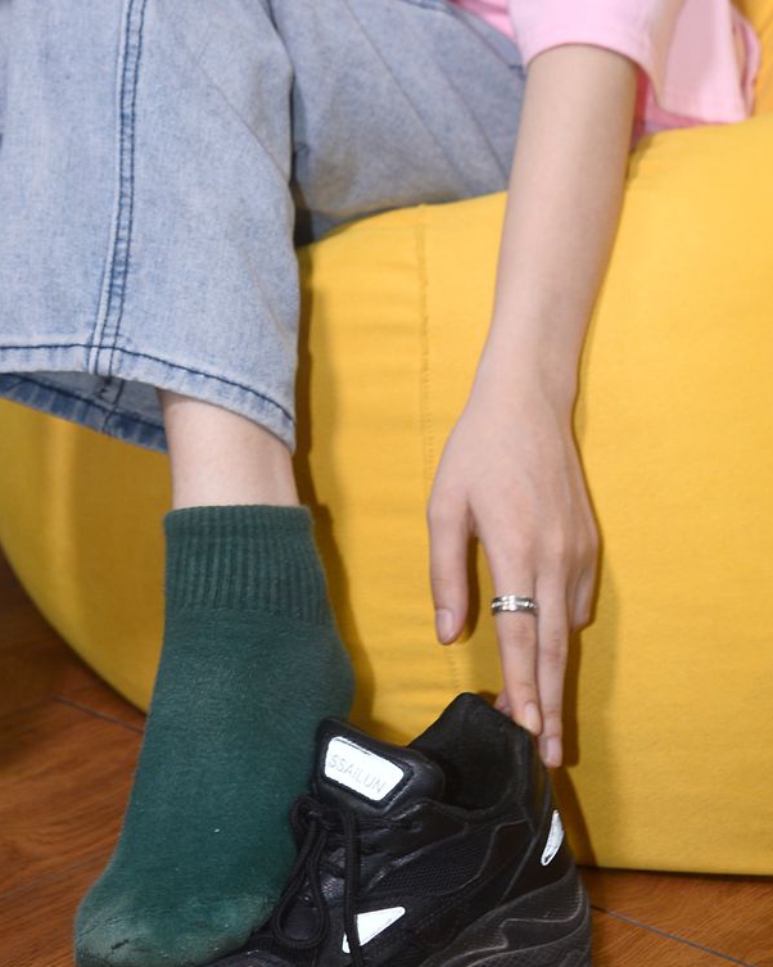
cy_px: -42
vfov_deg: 21.5
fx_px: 2432
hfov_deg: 17.7
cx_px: 24
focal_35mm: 85
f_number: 5
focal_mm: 35
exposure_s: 1/100
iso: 500
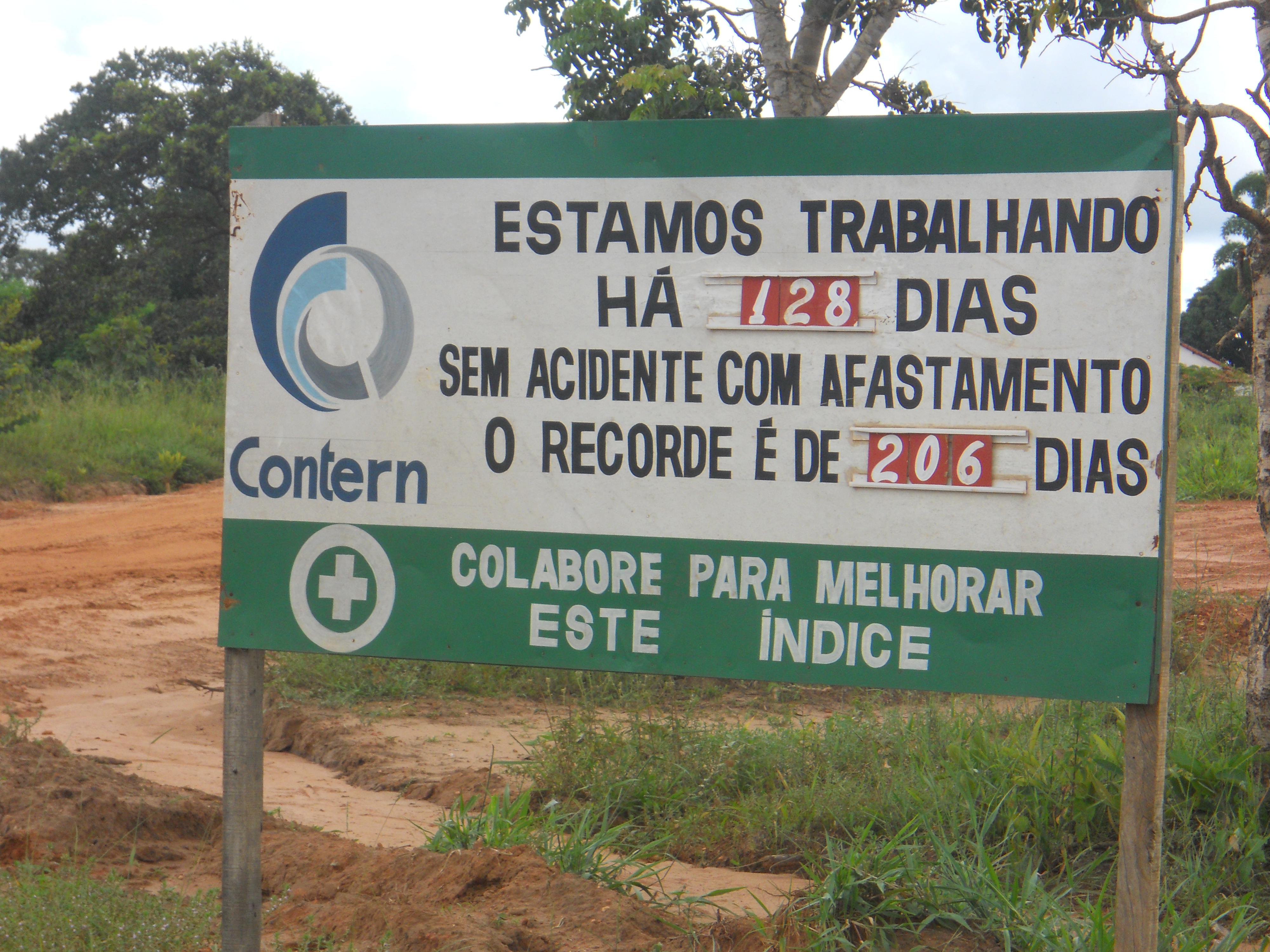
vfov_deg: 11.8
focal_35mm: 126
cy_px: 476
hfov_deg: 15.6
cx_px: 635
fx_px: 4623
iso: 125
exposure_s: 1/250
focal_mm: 22.6
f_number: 6.2
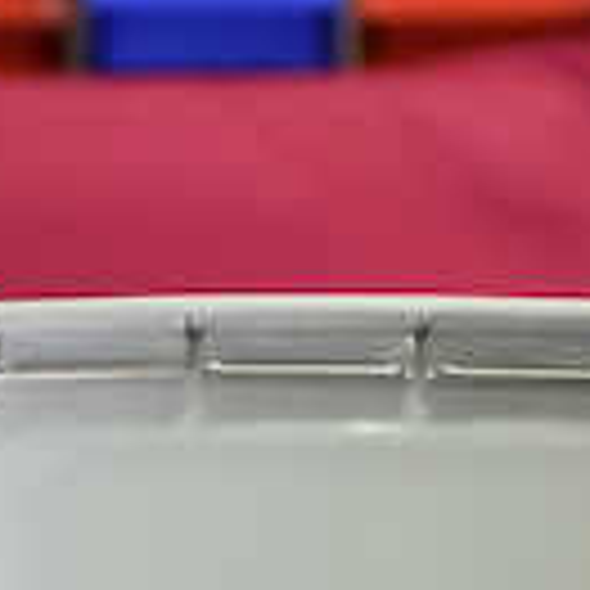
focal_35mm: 499
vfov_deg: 3.5
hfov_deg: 3.5
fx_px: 9622
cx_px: 149
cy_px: 835
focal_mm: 80
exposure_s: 1/60
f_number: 5.3
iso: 640
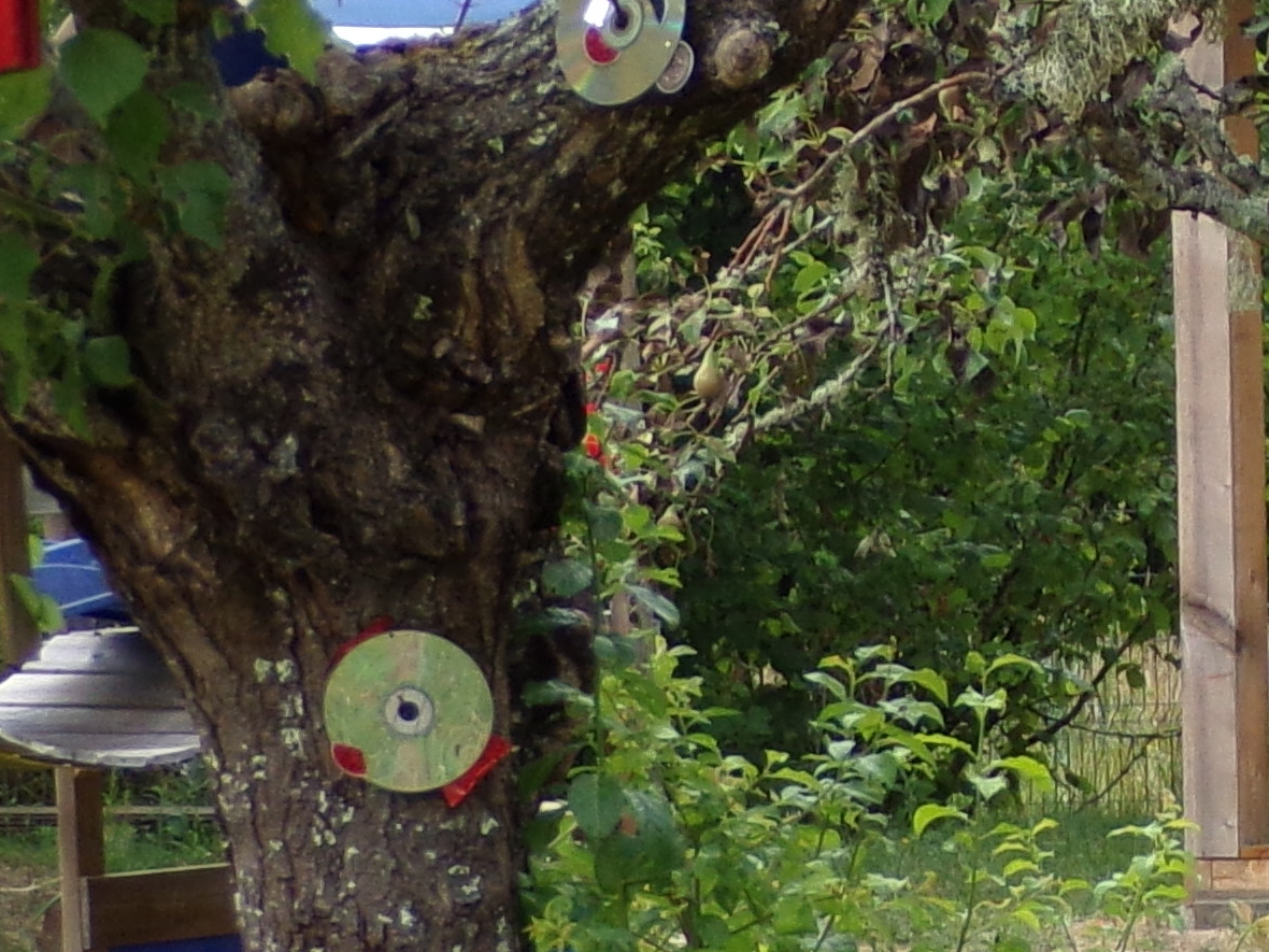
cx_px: 1938
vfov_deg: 3.3
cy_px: 1012
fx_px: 16313
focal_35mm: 445
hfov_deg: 4.4
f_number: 4.3
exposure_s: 1/60
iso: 80
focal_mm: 20.4
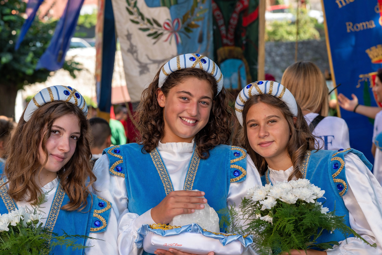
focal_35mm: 105
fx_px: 1114
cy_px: 128
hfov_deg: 19.5
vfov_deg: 13.0
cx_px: 191
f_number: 8
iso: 250
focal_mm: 105
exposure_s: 1/100
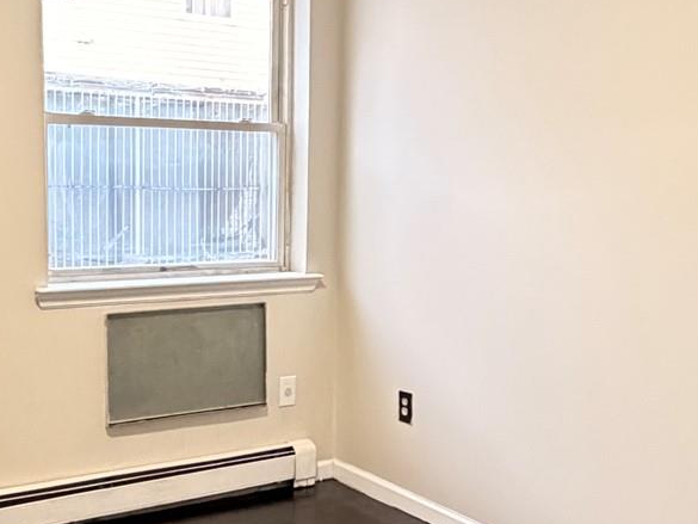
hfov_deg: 38.7
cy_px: 309
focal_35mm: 49
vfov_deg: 29.6
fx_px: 988
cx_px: 277
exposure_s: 1/60
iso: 800
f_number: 2.2
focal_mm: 2.22
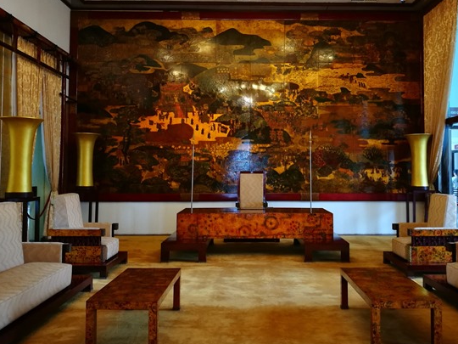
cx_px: 254
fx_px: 476
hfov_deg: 51.3
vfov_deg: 39.5
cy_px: 144
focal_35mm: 36
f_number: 2.2
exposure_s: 1/33.3
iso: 320
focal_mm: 4.5
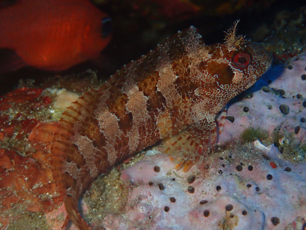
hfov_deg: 19.6
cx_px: 153
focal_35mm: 100
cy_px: 115
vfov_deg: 14.8
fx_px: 884
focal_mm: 18
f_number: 6.3
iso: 400
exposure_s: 1/200
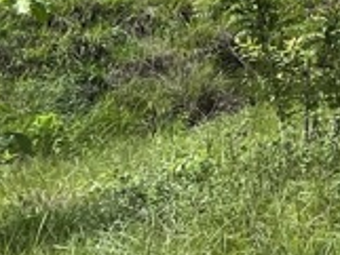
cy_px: -268
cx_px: 1035
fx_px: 1622
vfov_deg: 8.5
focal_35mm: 165
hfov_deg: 9.3
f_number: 1.5
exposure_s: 1/4274
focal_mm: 5.7
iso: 50
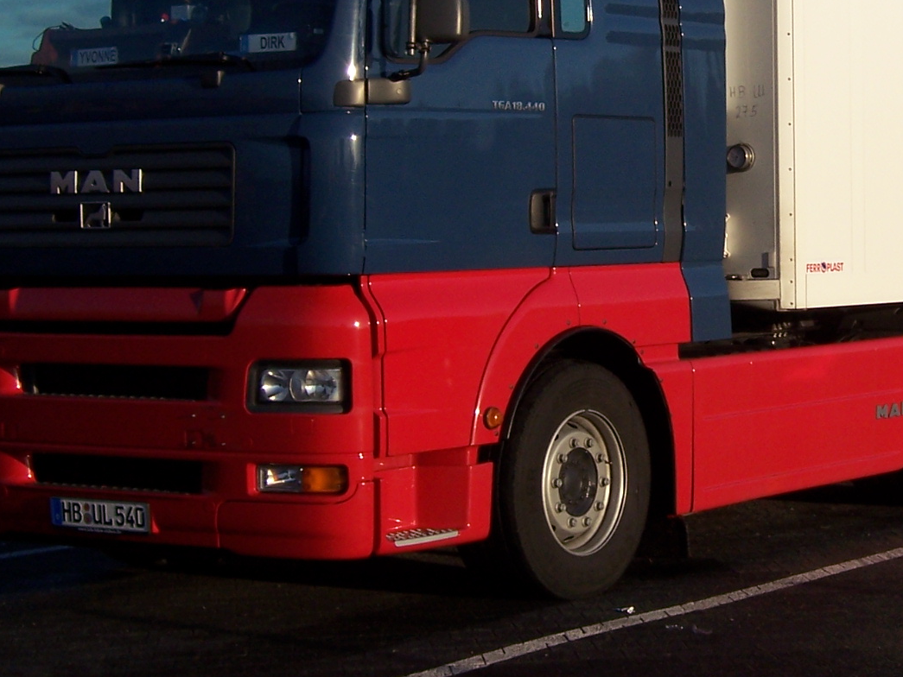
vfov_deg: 15.3
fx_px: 2505
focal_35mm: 96
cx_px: 738
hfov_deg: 20.2
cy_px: 142
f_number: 4
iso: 80
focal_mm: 8.2
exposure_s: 1/1000
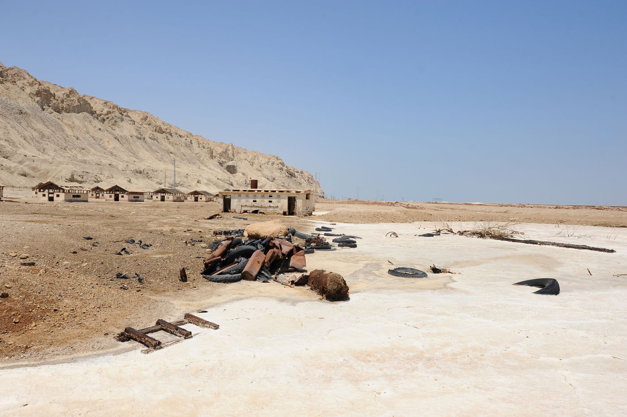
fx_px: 418
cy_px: 208
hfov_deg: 73.8
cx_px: 314
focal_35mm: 24
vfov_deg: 53.1
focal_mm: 24
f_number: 6.3
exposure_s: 1/2500
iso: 400
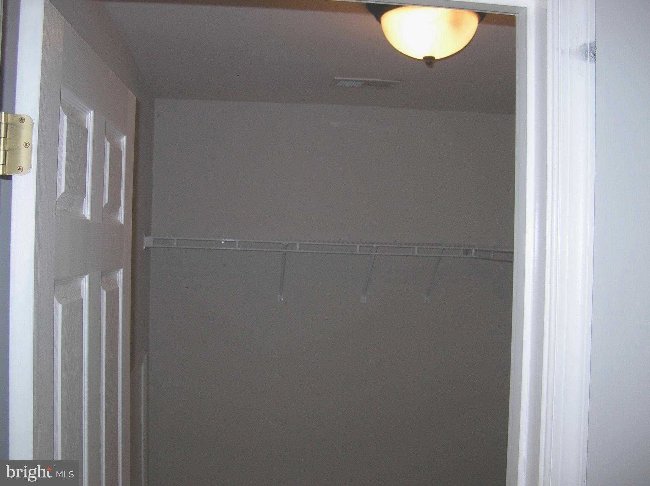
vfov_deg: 39.6
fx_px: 675
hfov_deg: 51.4
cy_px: 243
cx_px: 325
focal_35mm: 36
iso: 50
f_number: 2.7
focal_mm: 6
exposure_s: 1/60.1
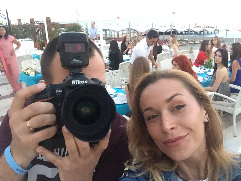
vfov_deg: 45.4
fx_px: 216
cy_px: 90
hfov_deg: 58.4
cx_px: 120
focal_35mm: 31
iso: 200
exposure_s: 1/33
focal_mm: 2.65
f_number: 2.2
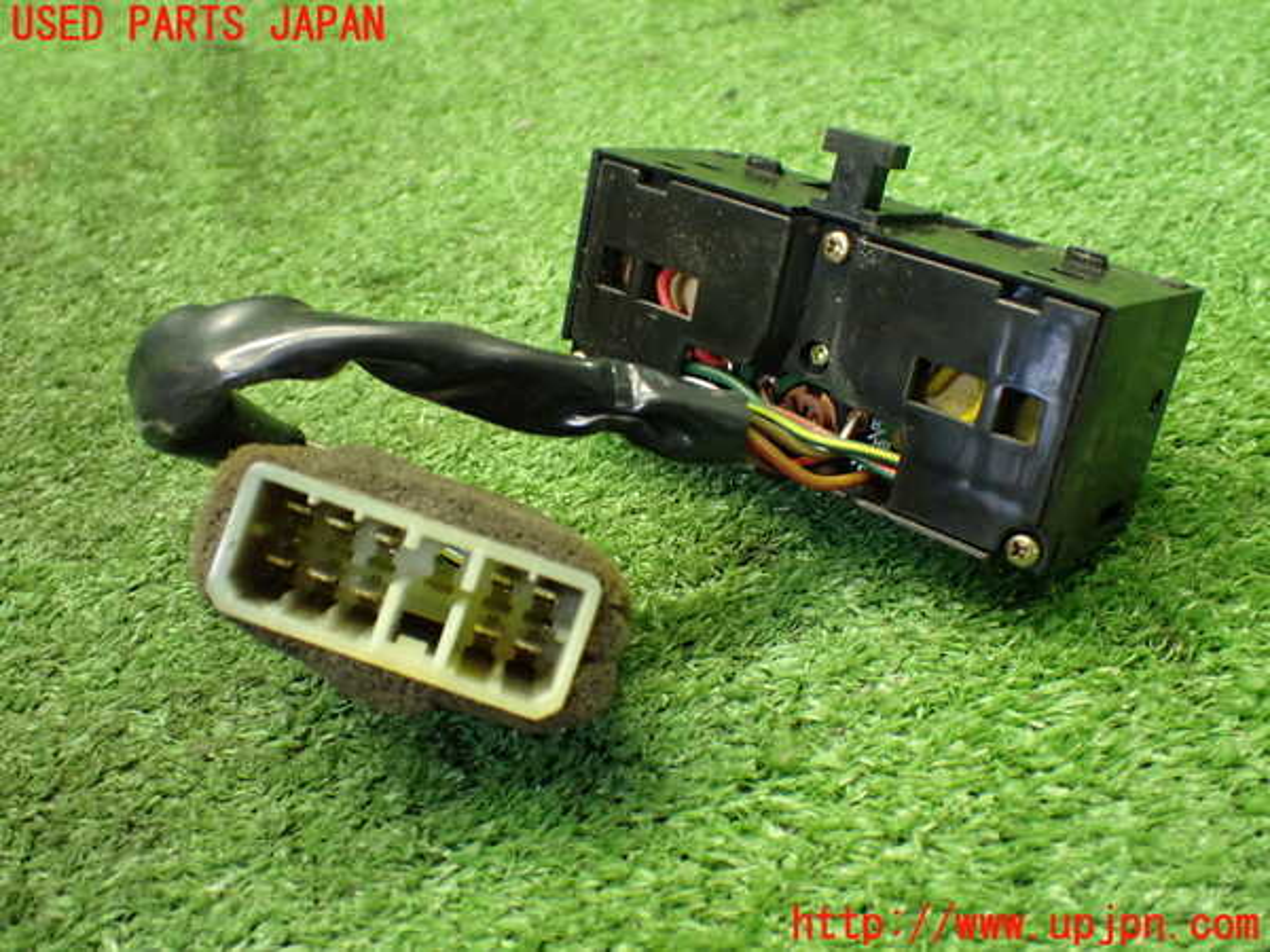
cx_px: 635
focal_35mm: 38
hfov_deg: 49.0
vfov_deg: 37.7
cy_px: 476
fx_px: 1394
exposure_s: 1/50
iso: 800
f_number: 2.7
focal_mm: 6.83
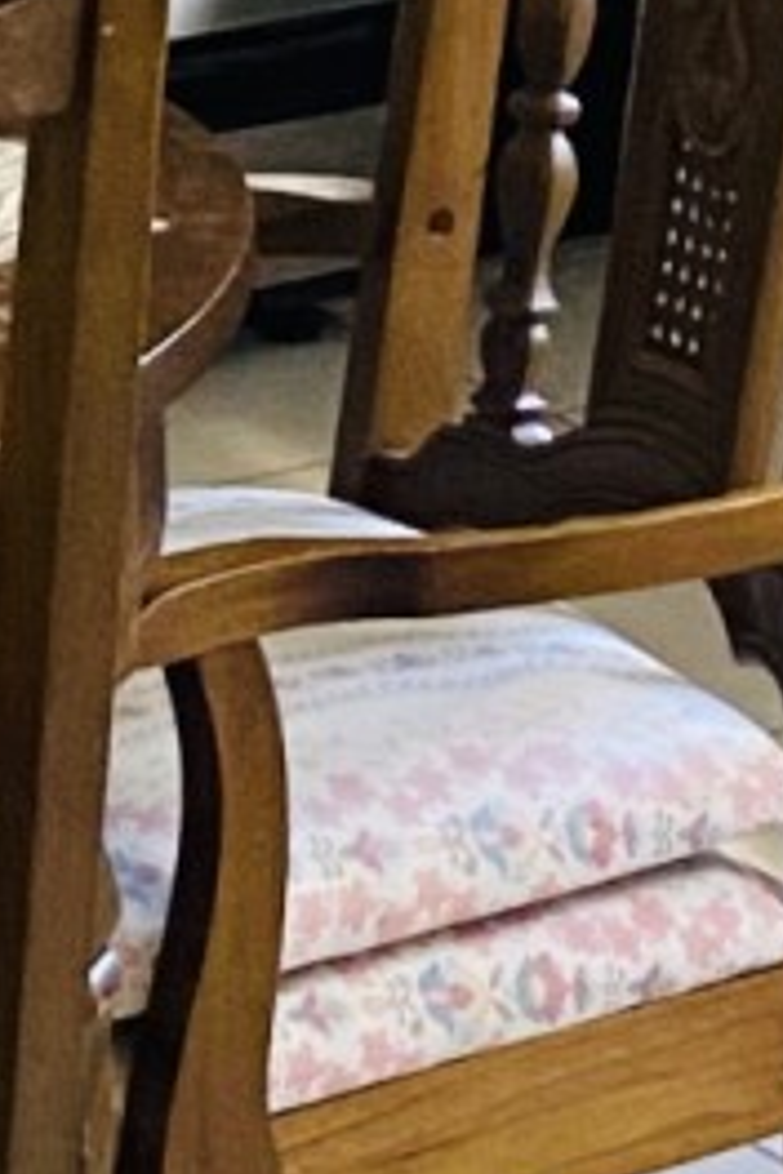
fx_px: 6851
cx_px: 845
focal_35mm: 210
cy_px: -414
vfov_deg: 9.6
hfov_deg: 6.5
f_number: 1.8
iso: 500
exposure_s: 1/60
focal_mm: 4.25
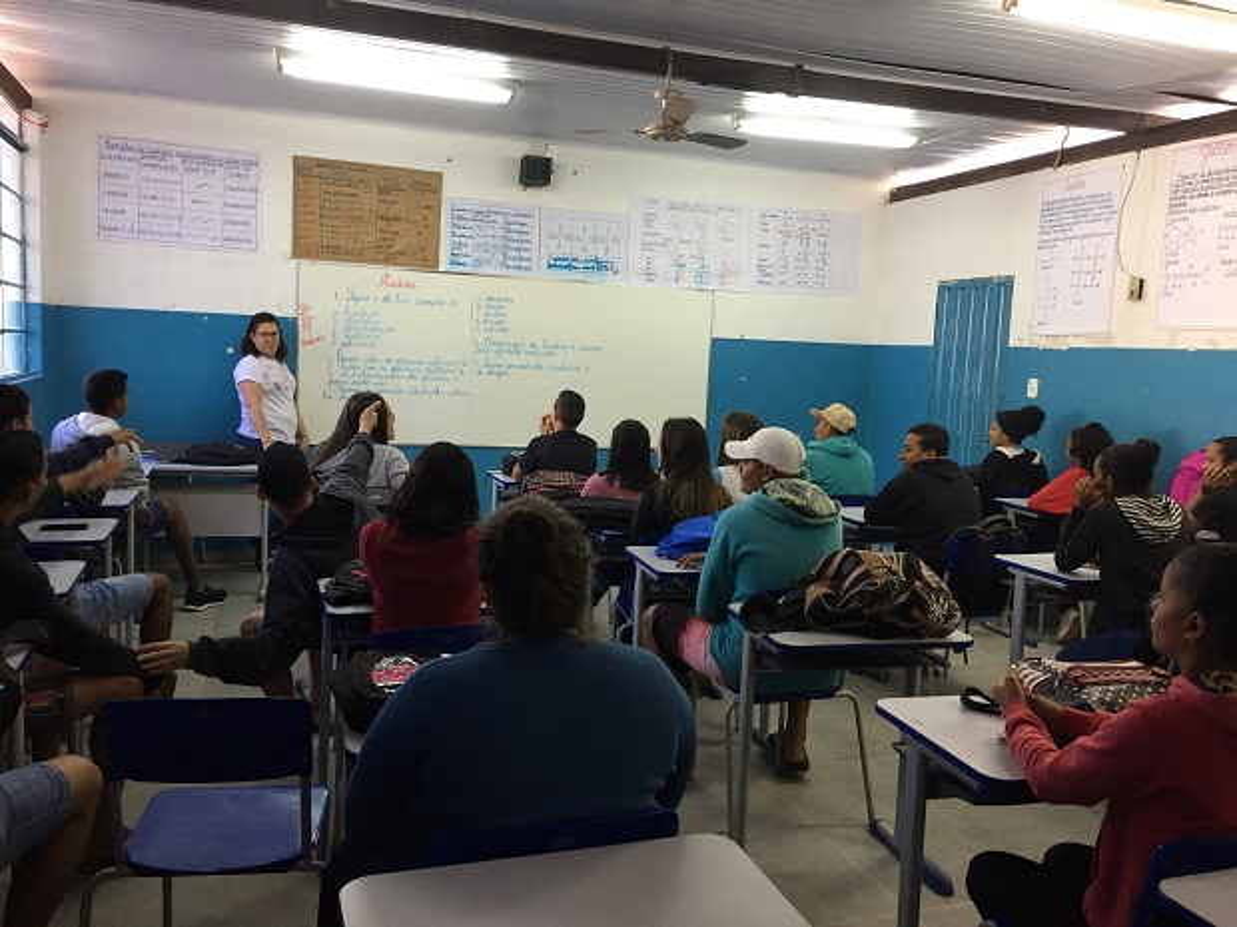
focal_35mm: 29
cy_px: 464
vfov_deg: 48.2
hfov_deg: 61.7
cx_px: 618
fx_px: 1036
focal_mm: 4.15
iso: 80
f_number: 2.2
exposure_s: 1/30
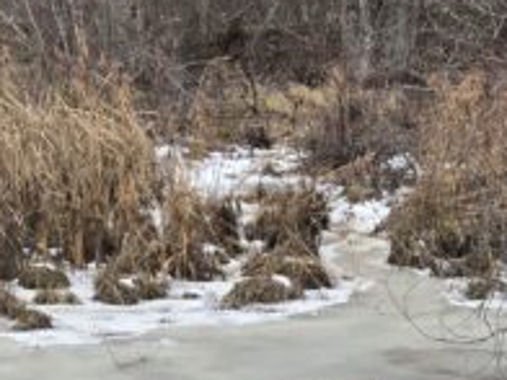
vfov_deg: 10.9
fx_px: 1758
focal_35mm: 120
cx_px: 347
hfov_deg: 16.4
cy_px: 832
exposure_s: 1/188
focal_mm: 5.4
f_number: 1.8
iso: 25
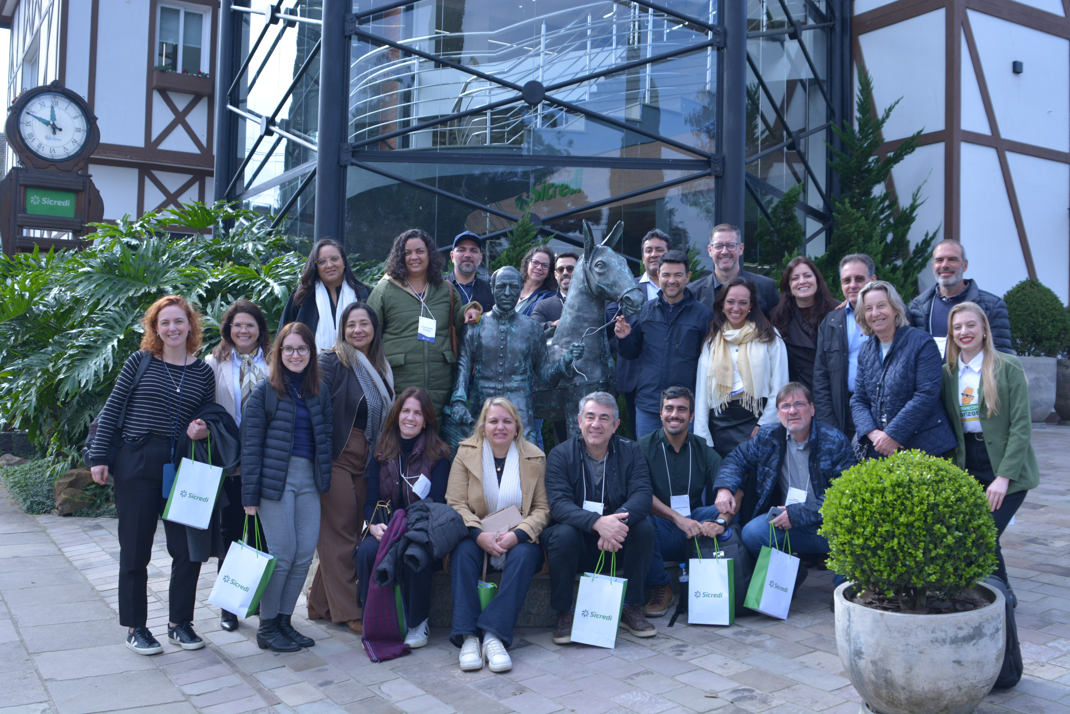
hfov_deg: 53.1
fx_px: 1070
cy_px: 357
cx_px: 535
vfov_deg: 36.9
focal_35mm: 36
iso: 400
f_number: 3.5
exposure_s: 1/1600
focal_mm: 24
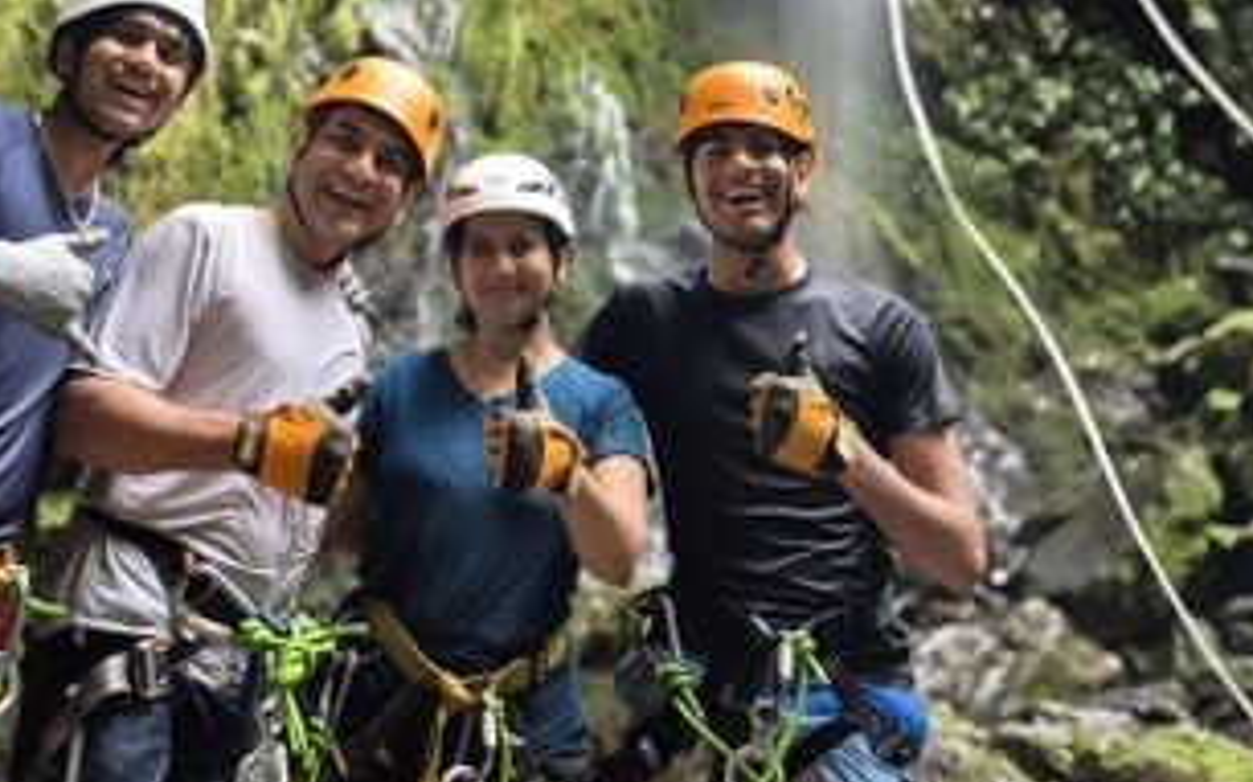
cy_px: 61
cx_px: 418
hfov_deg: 39.1
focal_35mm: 51
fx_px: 1741
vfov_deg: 24.5
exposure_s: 1/120
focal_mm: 5.4
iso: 80
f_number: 1.8
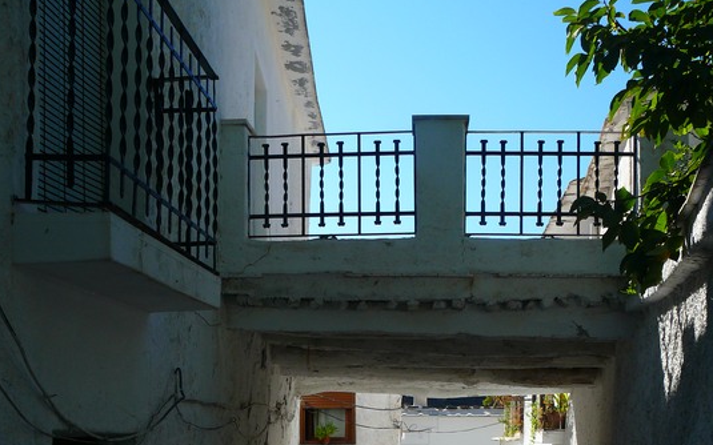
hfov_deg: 38.9
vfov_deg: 23.4
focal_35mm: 52
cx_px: 362
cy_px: 485
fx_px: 1010
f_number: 4
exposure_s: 1/200
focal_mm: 7.4
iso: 100
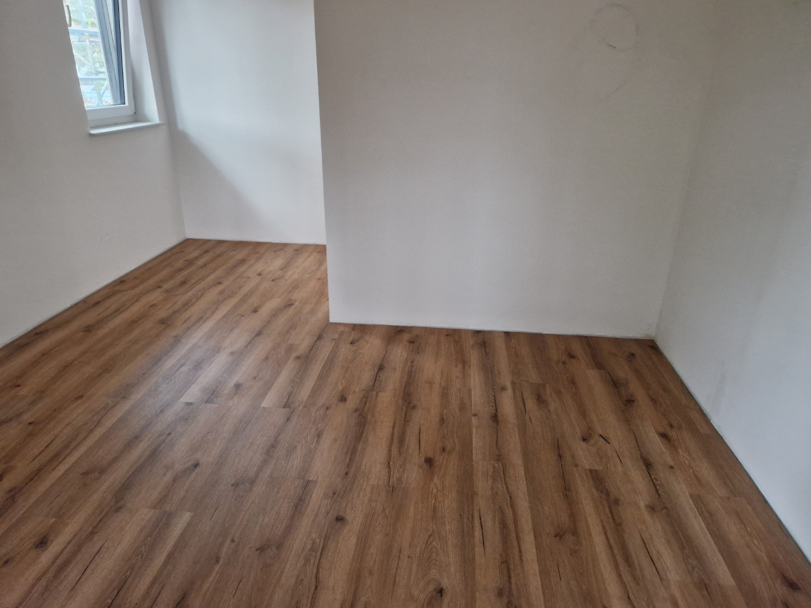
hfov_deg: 73.9
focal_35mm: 23
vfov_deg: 58.9
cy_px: 304
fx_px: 539
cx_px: 406
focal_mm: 5.4
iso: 1000
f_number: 1.8
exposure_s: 1/100
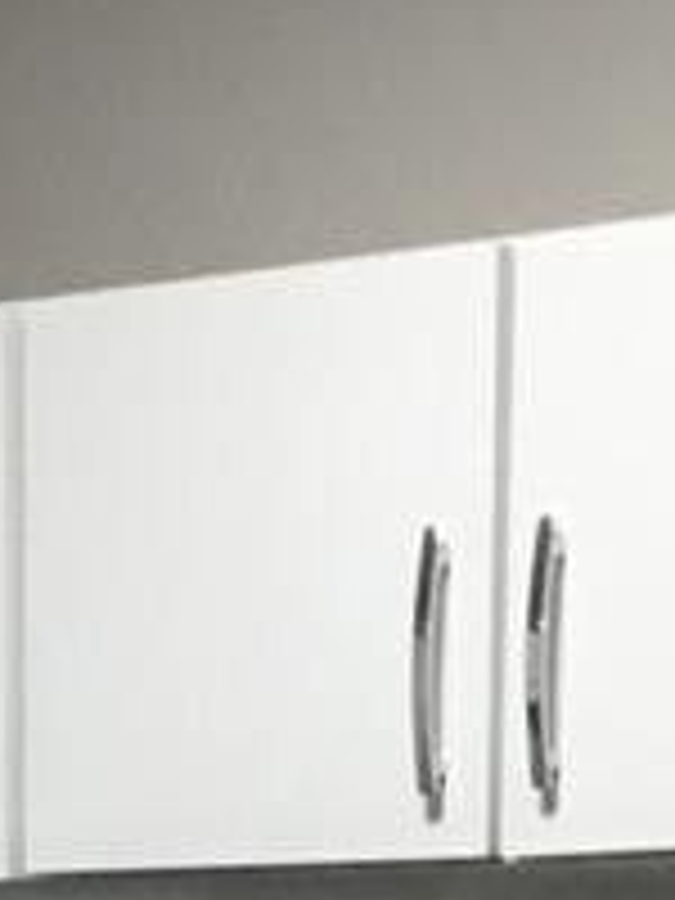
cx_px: -27
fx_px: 4836
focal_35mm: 186
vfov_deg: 9.9
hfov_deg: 7.9
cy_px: 1809
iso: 80
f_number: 2.4
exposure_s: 1/30
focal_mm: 3.3
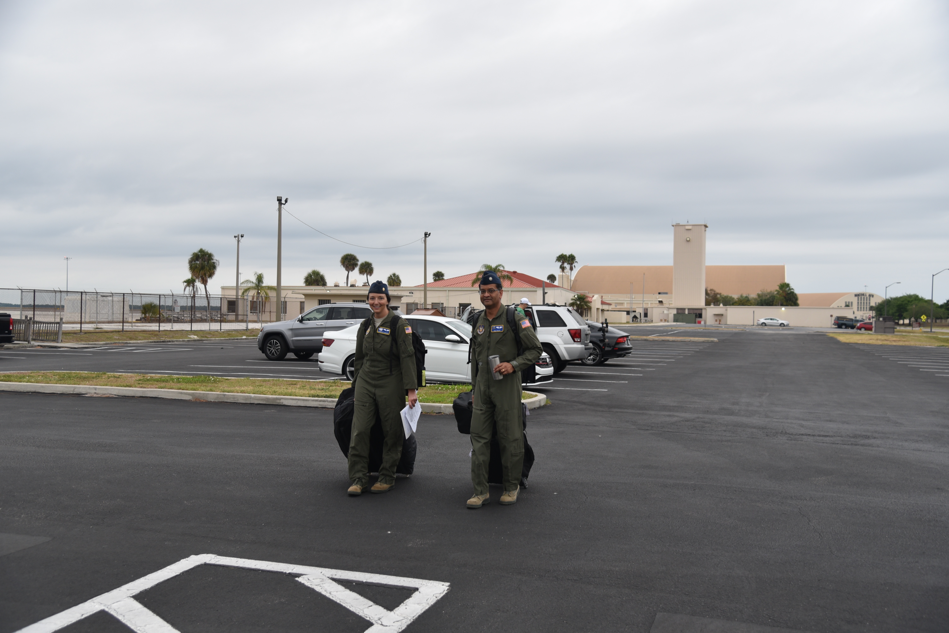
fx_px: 897
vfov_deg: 38.9
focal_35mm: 34
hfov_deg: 55.8
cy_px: 316
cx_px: 474
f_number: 5
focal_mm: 34
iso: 400
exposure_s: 1/100
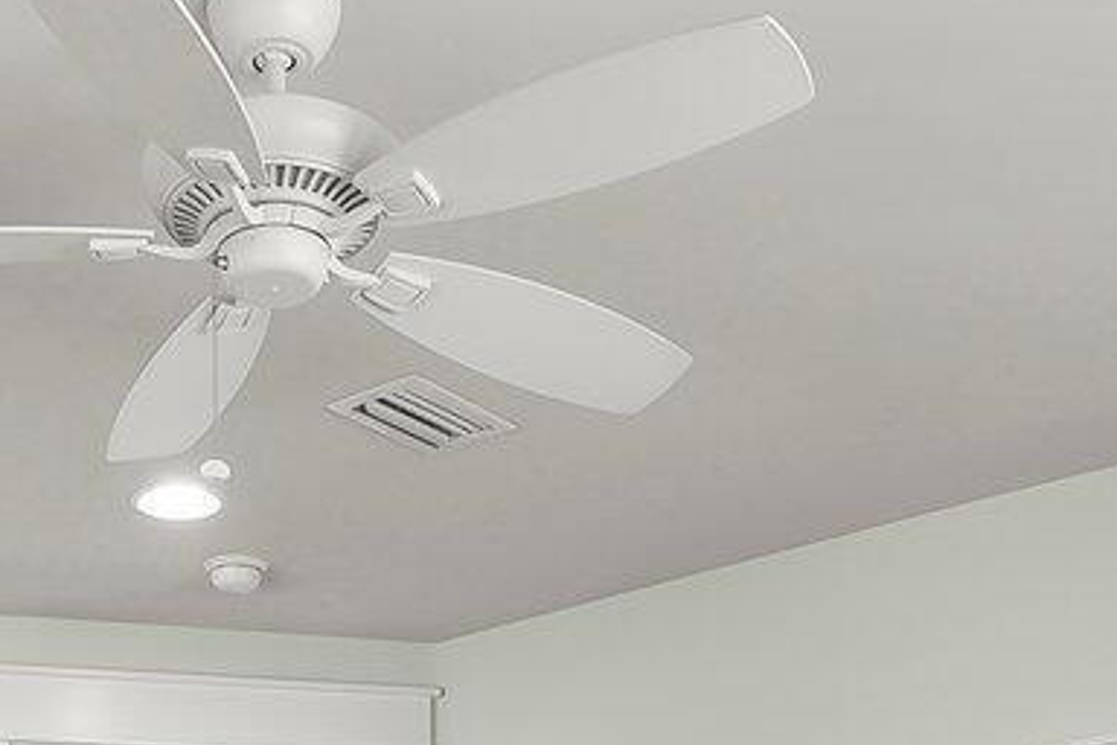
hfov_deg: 30.9
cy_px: 1230
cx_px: 273
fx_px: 1986
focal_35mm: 64
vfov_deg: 18.0
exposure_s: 1/8
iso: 400
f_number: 8
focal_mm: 12
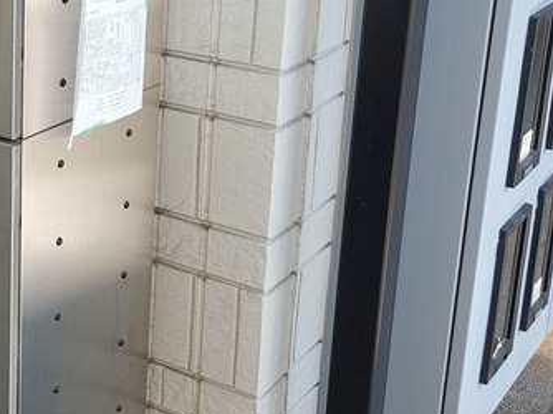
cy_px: 91
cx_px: -17
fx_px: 1102
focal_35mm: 69
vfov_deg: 21.1
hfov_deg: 26.5
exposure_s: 1/100
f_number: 1.8
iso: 25
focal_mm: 5.23
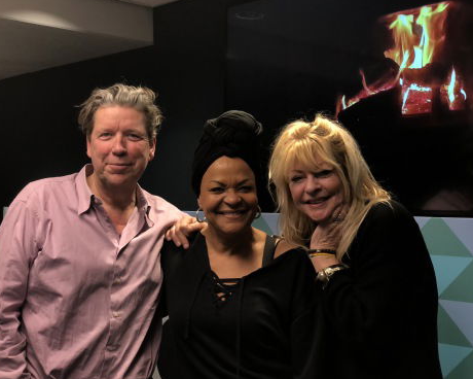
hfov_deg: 34.1
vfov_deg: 27.6
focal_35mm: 55
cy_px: 189
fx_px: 770
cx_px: 245
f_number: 2.4
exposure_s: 1/50
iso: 80
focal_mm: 6
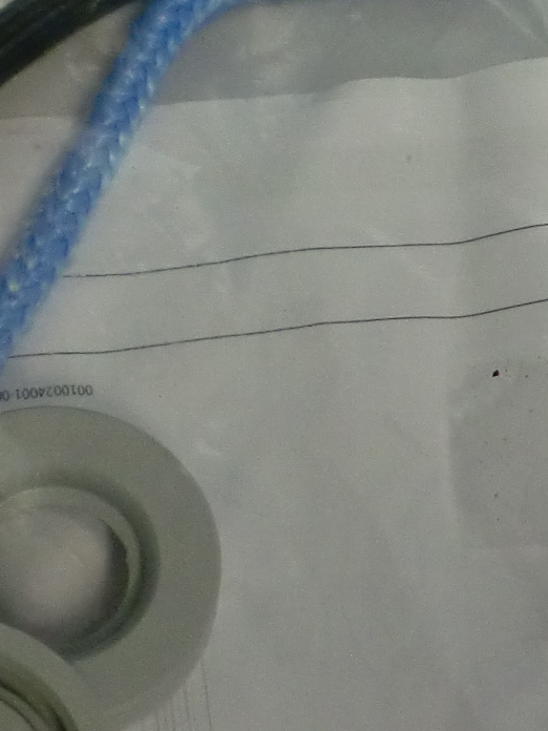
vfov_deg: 18.9
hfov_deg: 14.1
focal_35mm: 103
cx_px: 600
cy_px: 582
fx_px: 2174
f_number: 3.1
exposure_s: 1/60
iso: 250
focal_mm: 6.3
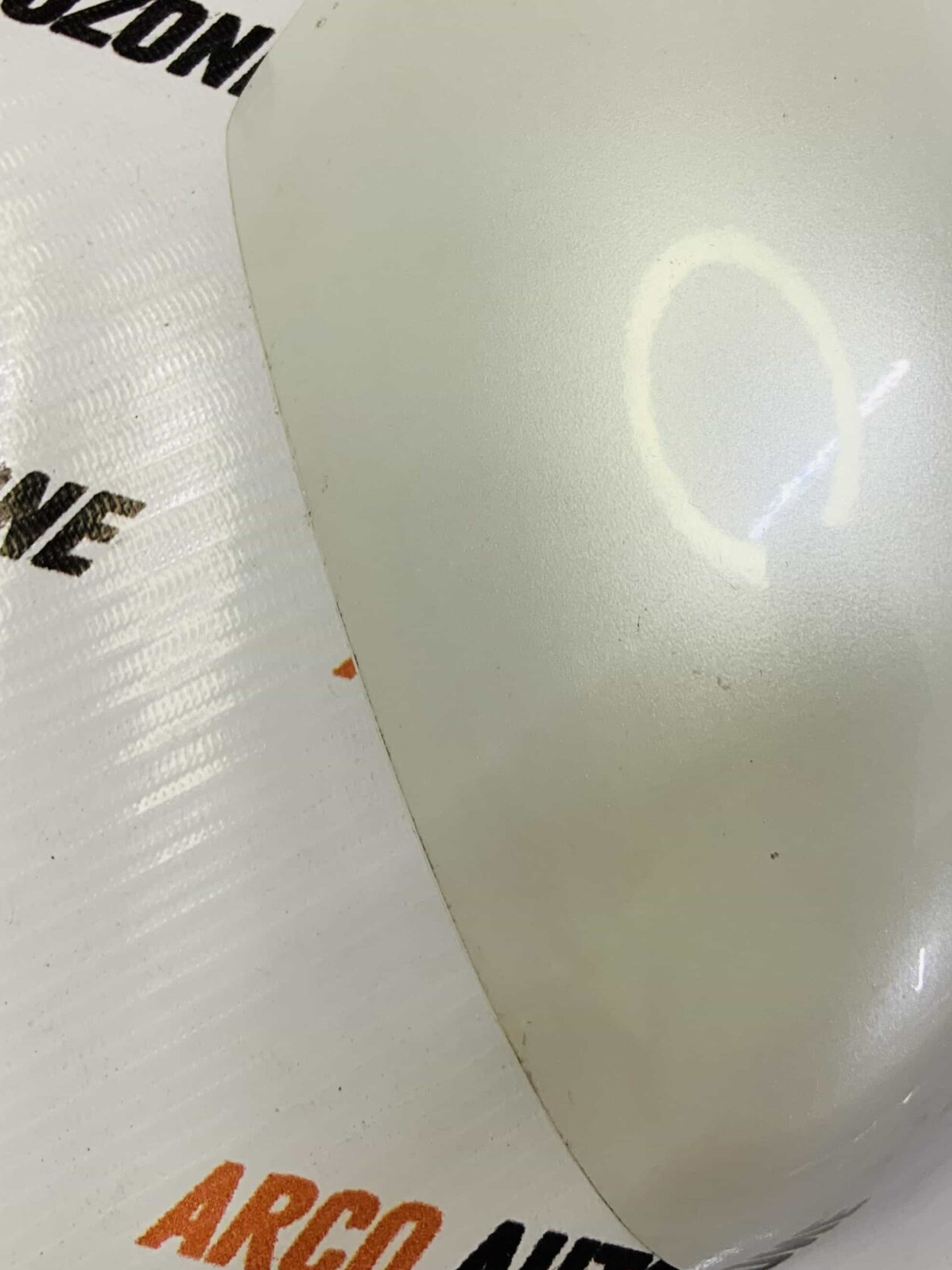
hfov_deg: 35.3
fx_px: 1467
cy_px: 376
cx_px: 688
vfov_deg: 45.7
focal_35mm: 40
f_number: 1.8
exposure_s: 1/100
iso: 80
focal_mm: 4.25
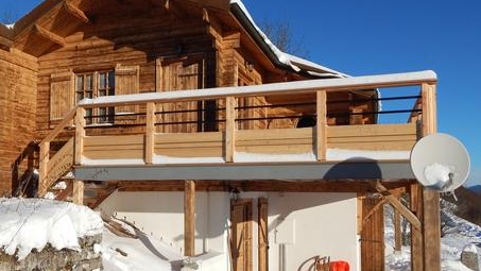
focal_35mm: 37
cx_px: 184
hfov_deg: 53.5
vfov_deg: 31.9
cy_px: 170
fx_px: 472
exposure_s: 1/800
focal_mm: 4
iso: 125
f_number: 6
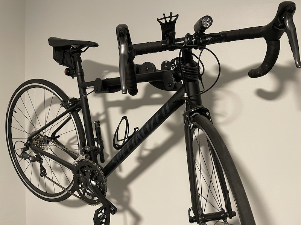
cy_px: 112
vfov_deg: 53.1
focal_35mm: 26
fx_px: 226
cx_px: 150
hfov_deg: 67.3
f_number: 1.6
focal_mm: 4.2
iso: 400
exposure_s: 1/40
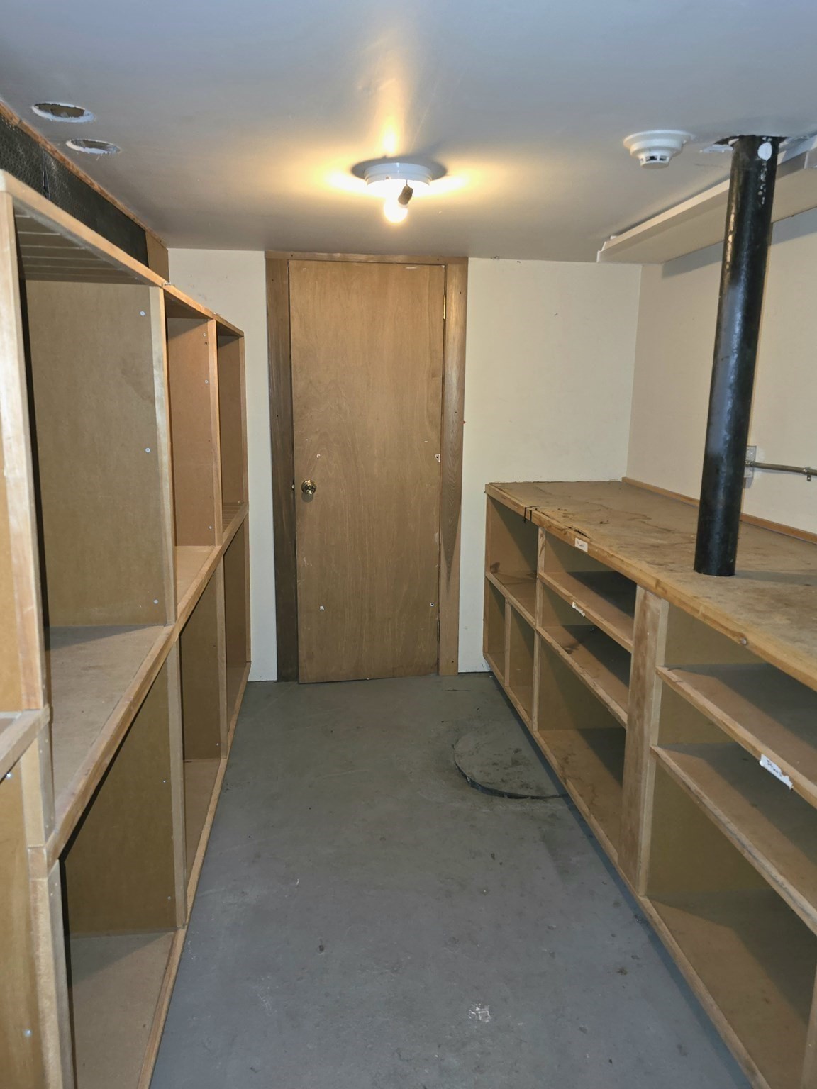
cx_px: 408
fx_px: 724
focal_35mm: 23
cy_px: 544
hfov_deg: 58.9
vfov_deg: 73.9
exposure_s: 1/12
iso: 160
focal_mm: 6.3
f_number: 1.7
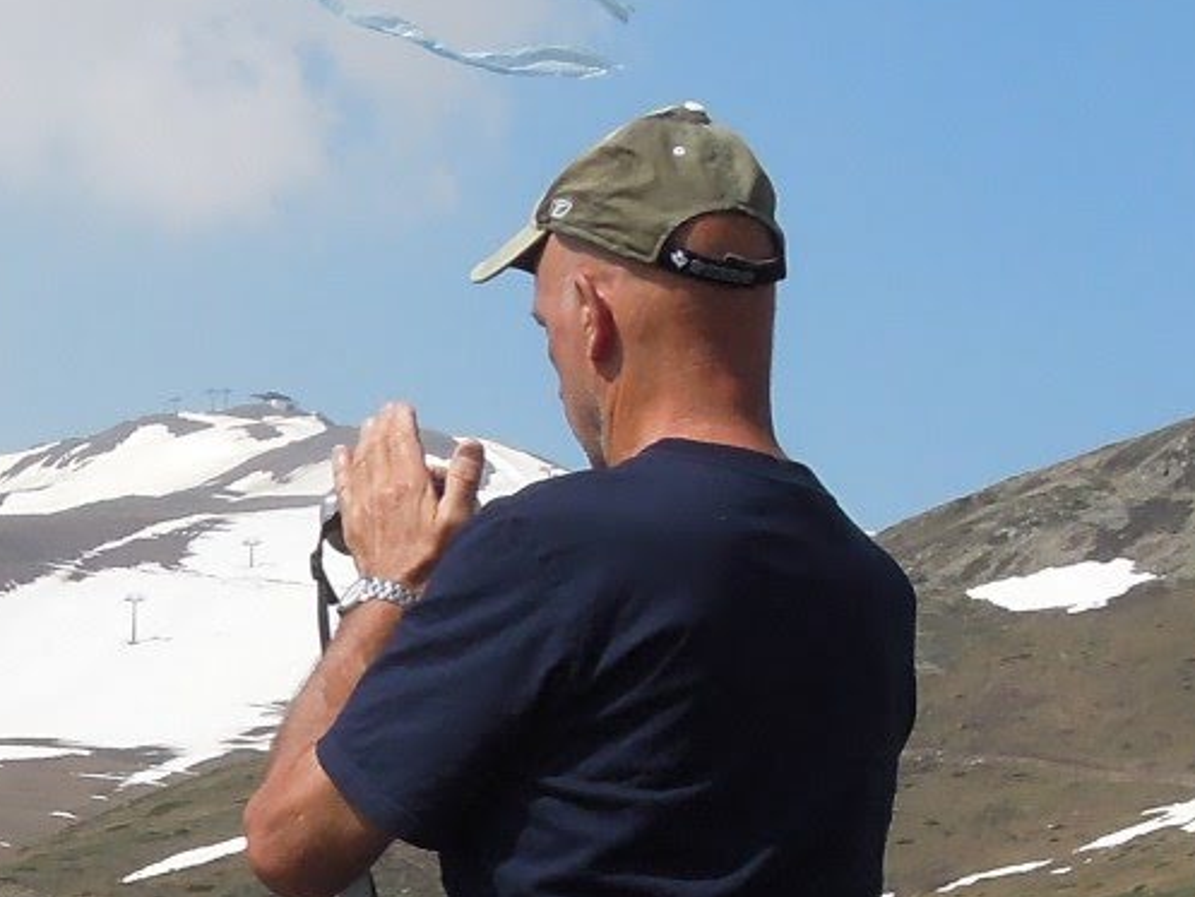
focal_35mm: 161
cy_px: 825
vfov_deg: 9.2
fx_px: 5559
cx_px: -135
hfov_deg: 12.1
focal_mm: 7.2
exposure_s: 1/1250
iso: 160
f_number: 5.2
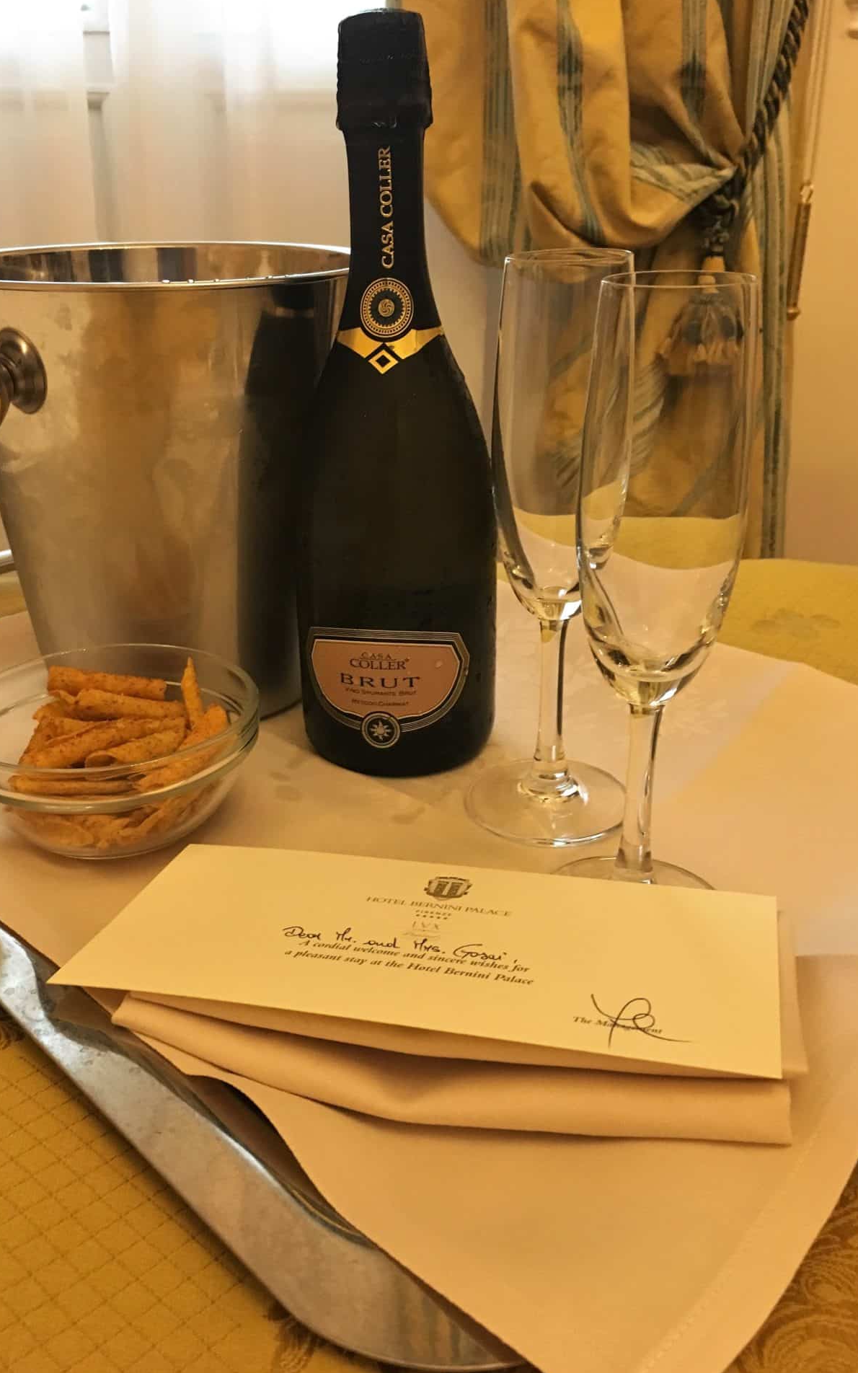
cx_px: 360
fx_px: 1160
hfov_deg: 40.5
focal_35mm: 31
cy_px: 688
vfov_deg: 61.2
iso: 200
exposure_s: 1/25
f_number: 2.2
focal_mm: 4.15
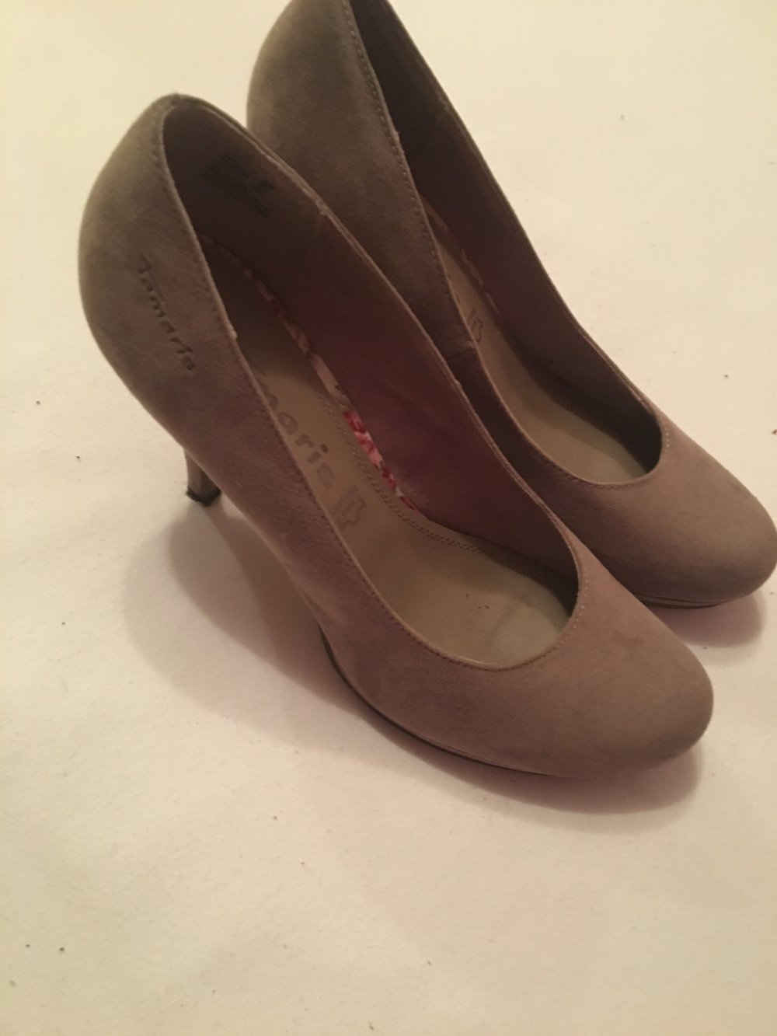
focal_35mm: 29
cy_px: 518
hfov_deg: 48.2
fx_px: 868
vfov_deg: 61.7
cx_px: 388
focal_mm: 4.15
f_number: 2.2
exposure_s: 1/17
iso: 400
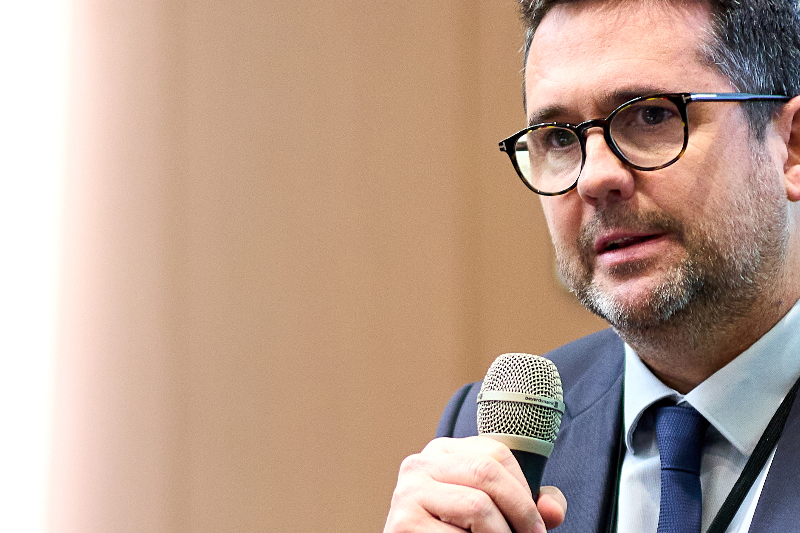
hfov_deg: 9.8
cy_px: 544
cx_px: 379
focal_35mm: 211
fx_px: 4690
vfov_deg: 6.5
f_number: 1.4
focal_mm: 50
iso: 500
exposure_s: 1/125
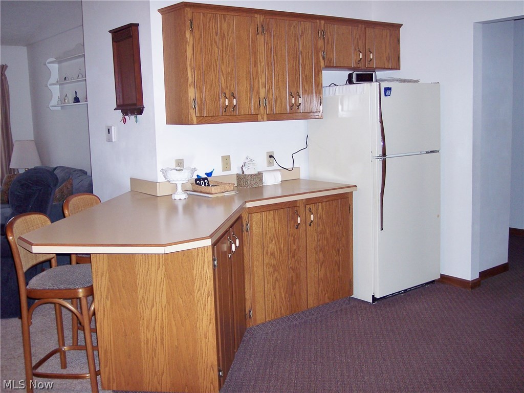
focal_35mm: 39
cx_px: 262
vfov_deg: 36.8
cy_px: 196
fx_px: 590
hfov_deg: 47.9
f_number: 2.8
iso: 140
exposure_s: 1/60
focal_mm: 8
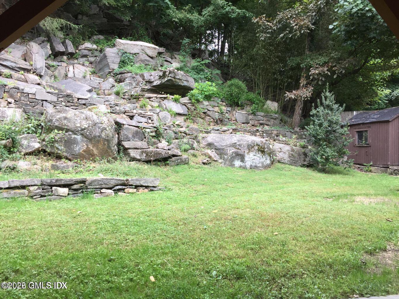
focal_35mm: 29
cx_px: 200
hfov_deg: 61.7
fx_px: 334
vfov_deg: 48.2
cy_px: 150
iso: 50
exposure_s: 1/120
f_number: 2.2
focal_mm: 4.15
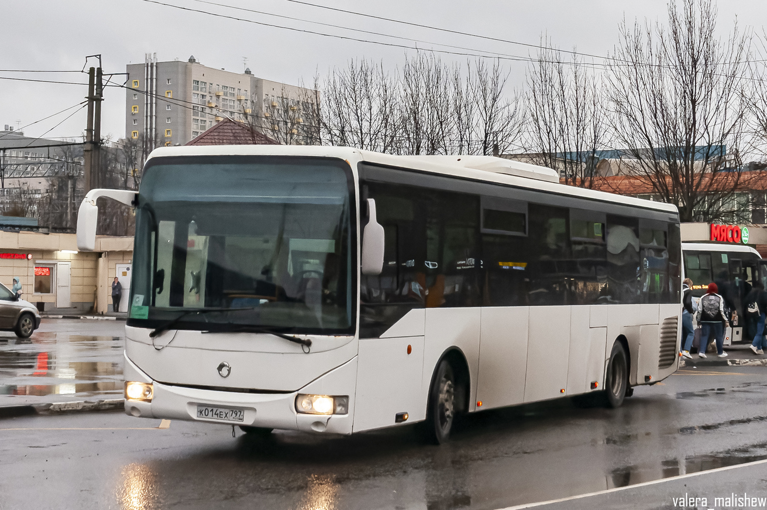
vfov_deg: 31.8
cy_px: 255
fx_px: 894
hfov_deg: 46.4
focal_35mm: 42
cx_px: 384
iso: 640
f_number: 6.3
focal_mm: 28
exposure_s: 1/640
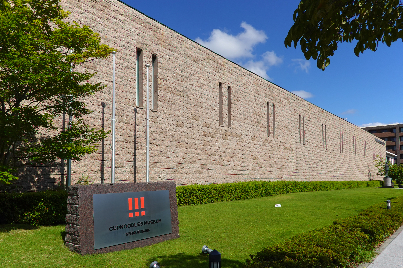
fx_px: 269
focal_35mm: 24
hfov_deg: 73.7
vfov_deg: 53.1
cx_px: 202
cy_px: 134
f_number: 7.1
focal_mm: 9
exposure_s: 1/500
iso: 100
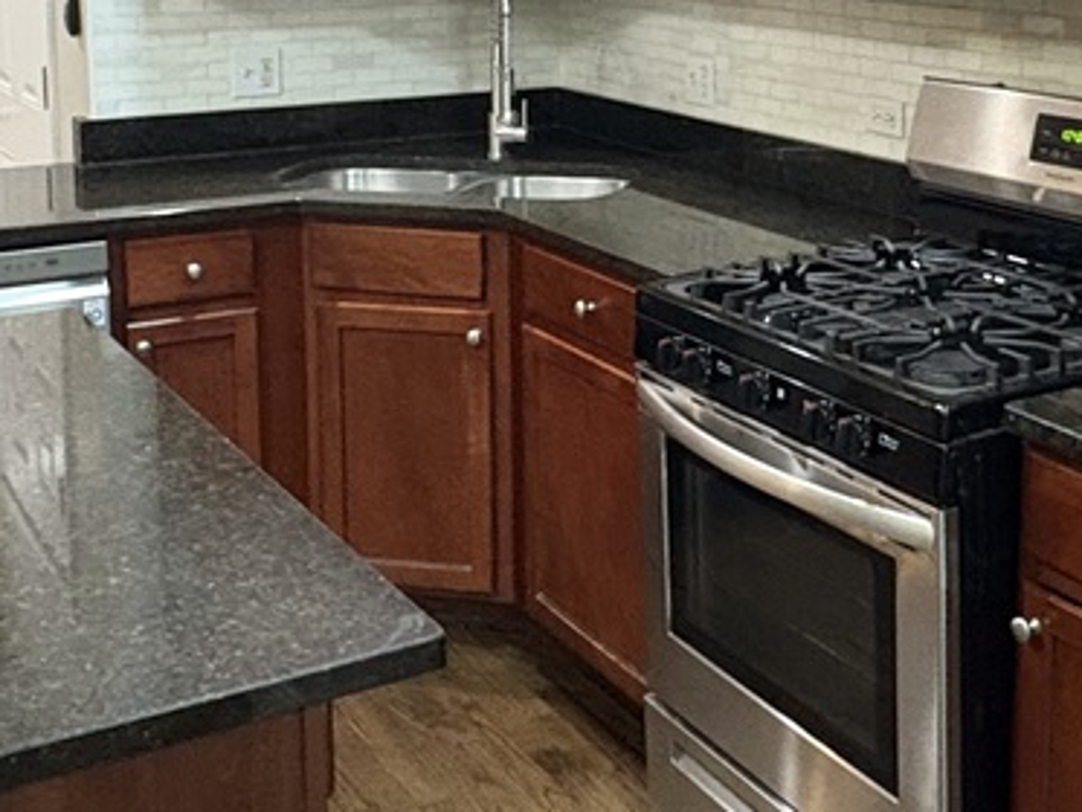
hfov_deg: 35.3
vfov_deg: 26.1
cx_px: 690
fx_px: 1688
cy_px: 75
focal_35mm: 54
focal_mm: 2.22
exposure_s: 1/60
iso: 500
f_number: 2.2
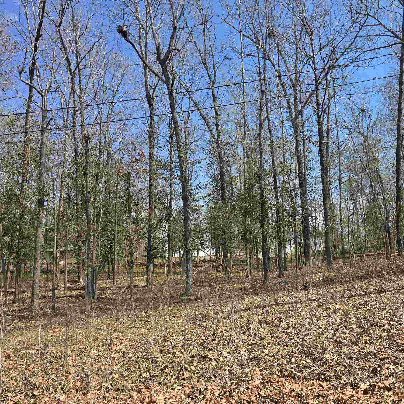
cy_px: 204
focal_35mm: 30
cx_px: 260
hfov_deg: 53.3
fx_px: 396
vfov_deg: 54.0
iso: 80
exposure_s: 1/2921
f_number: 1.7
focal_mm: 6.3
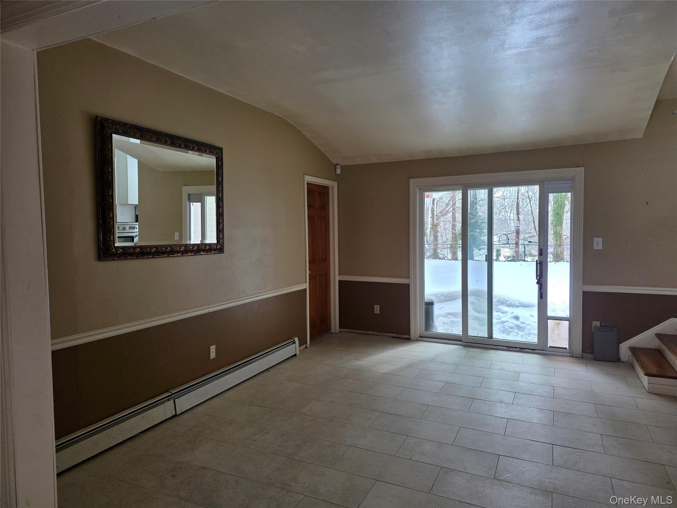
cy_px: 254
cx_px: 338
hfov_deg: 73.9
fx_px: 450
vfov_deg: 58.9
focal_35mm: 23
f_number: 1.7
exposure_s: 1/180
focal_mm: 6.3
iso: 40
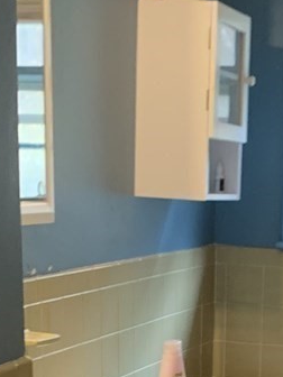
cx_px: 307
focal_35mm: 119
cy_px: 563
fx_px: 1297
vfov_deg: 15.3
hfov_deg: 12.3
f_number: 1.8
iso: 250
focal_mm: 4.25
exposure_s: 1/60
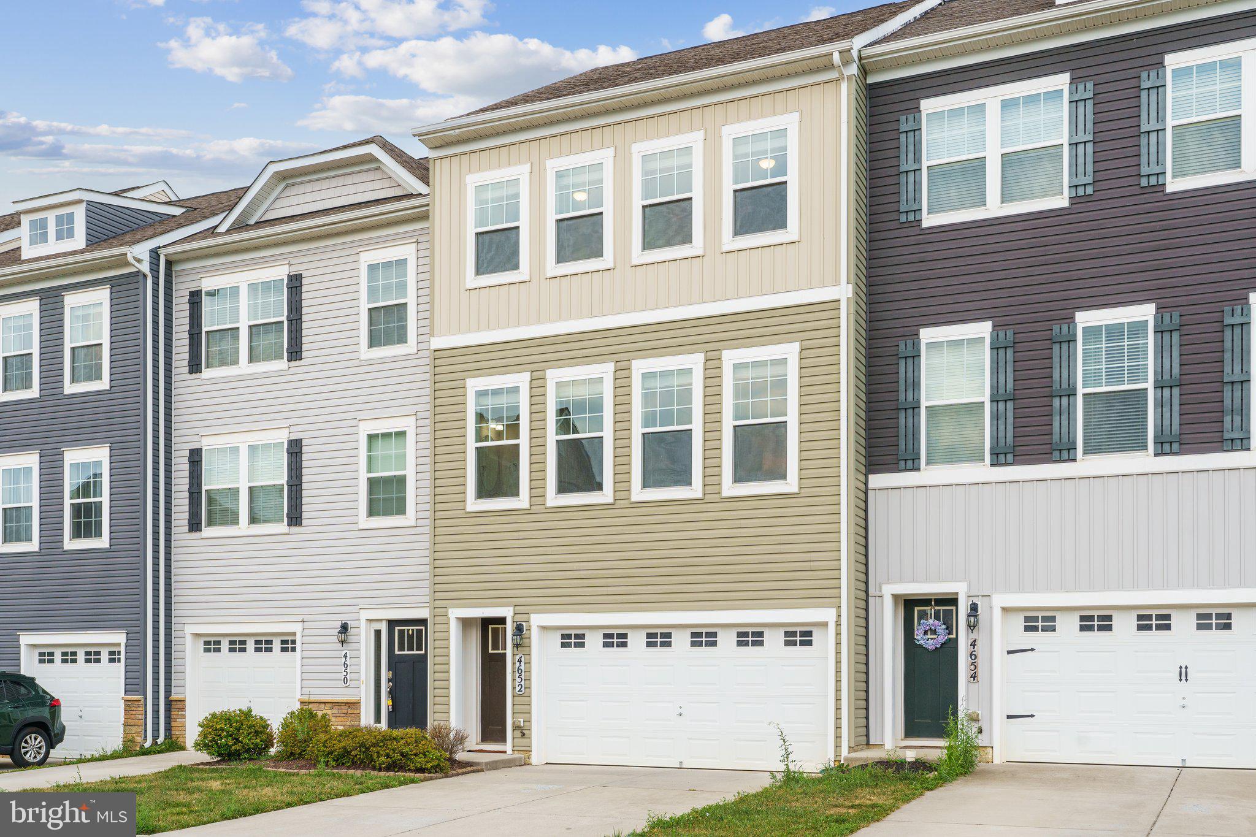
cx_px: 628
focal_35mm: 35
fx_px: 1221
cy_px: 418
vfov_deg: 37.8
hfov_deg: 54.4
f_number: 7.1
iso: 200
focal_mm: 35
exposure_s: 1/320
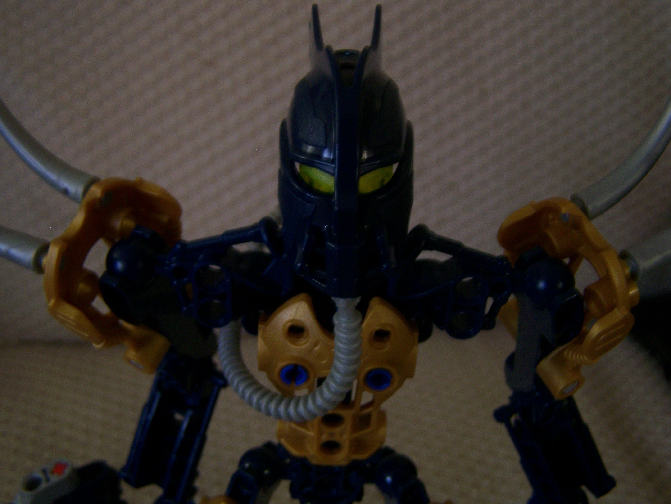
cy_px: 252
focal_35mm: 38
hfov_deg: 48.9
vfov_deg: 37.8
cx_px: 336
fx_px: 737
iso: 160
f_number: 2.8
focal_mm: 6.3
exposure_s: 1/8
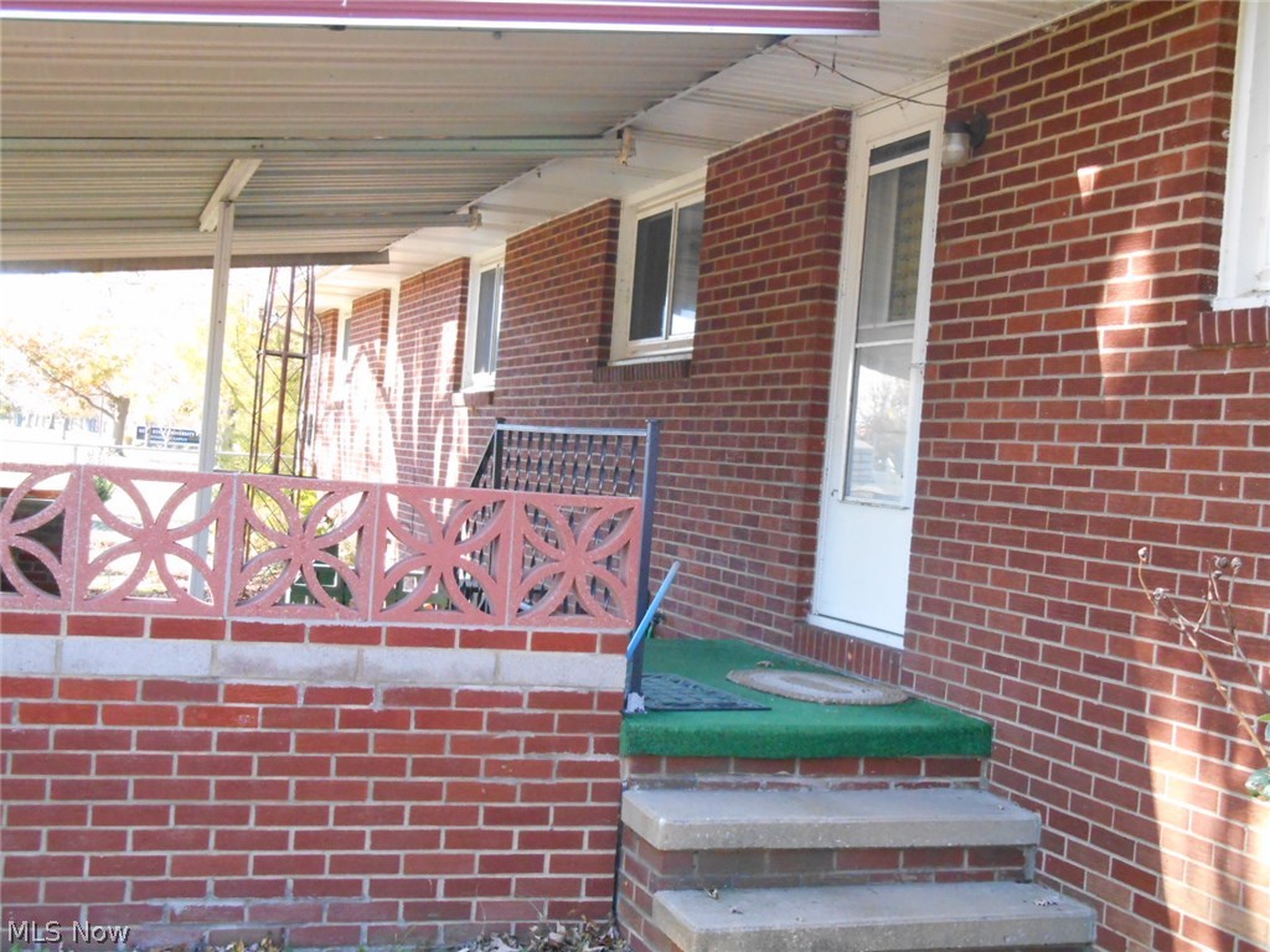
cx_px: 635
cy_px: 476
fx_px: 1688
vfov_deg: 31.5
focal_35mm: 46
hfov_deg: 41.2
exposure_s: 1/200
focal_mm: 8.3
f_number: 4
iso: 800
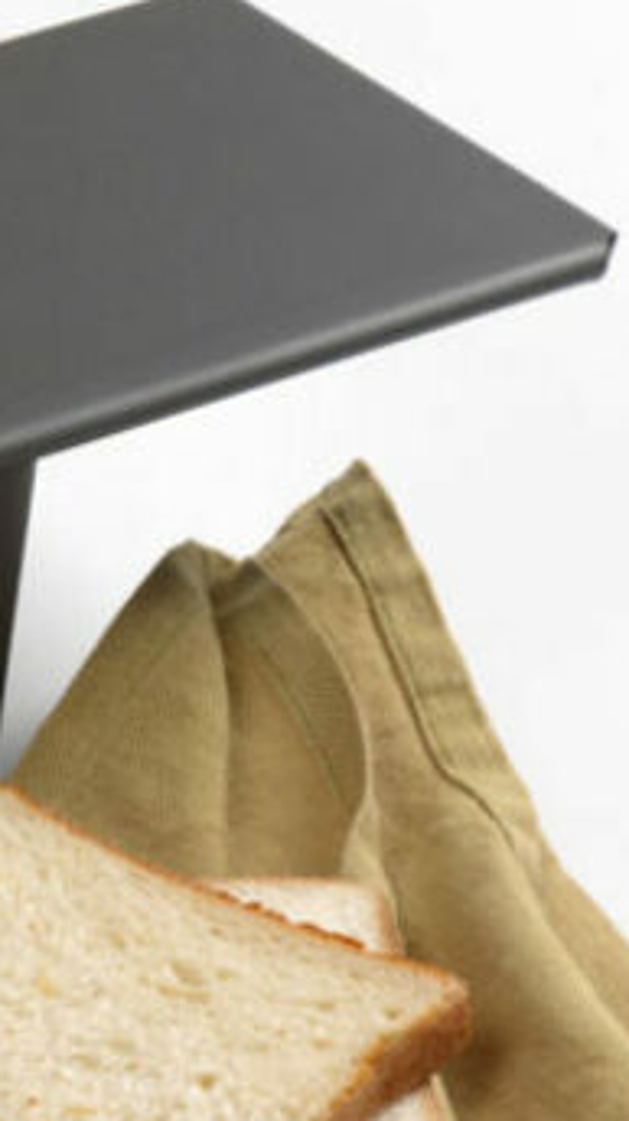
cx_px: -595
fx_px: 8883
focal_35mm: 299
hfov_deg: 4.0
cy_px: 741
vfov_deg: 7.2
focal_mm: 105
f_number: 29
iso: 100
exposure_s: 1/60
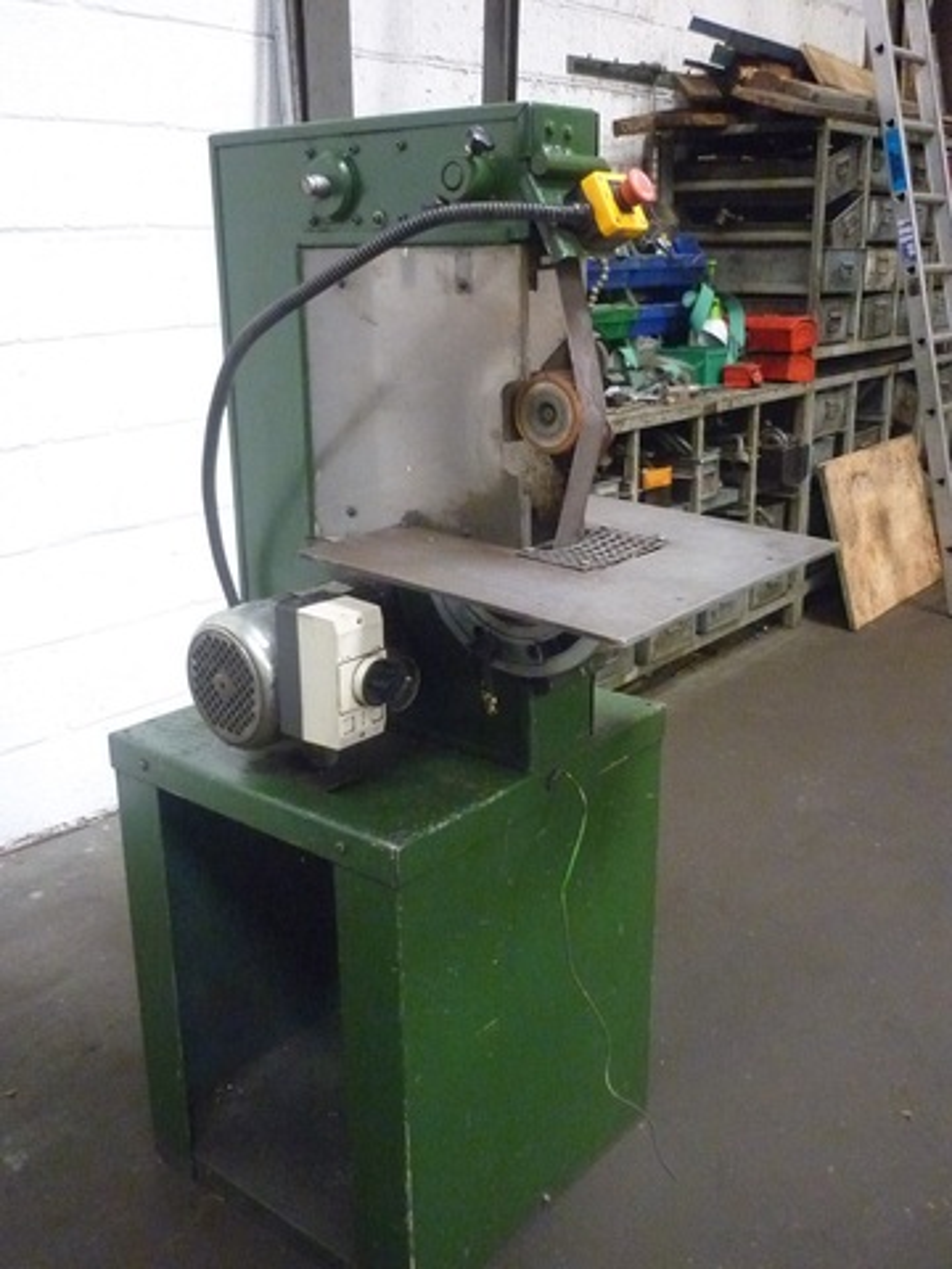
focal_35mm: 33
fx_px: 1210
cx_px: 476
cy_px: 634
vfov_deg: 55.4
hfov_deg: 42.9
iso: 800
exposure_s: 1/30
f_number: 2.8
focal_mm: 5.5
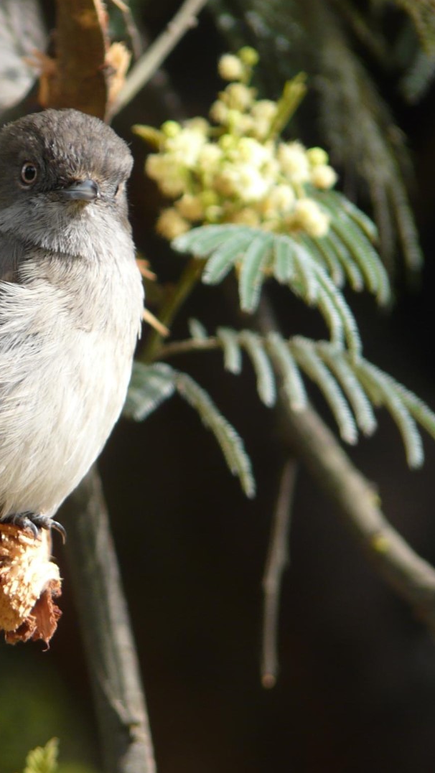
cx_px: 25
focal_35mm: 734
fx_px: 15048
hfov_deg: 1.7
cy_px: 386
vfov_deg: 2.9
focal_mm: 82.8
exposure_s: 1/100
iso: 100
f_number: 4.2
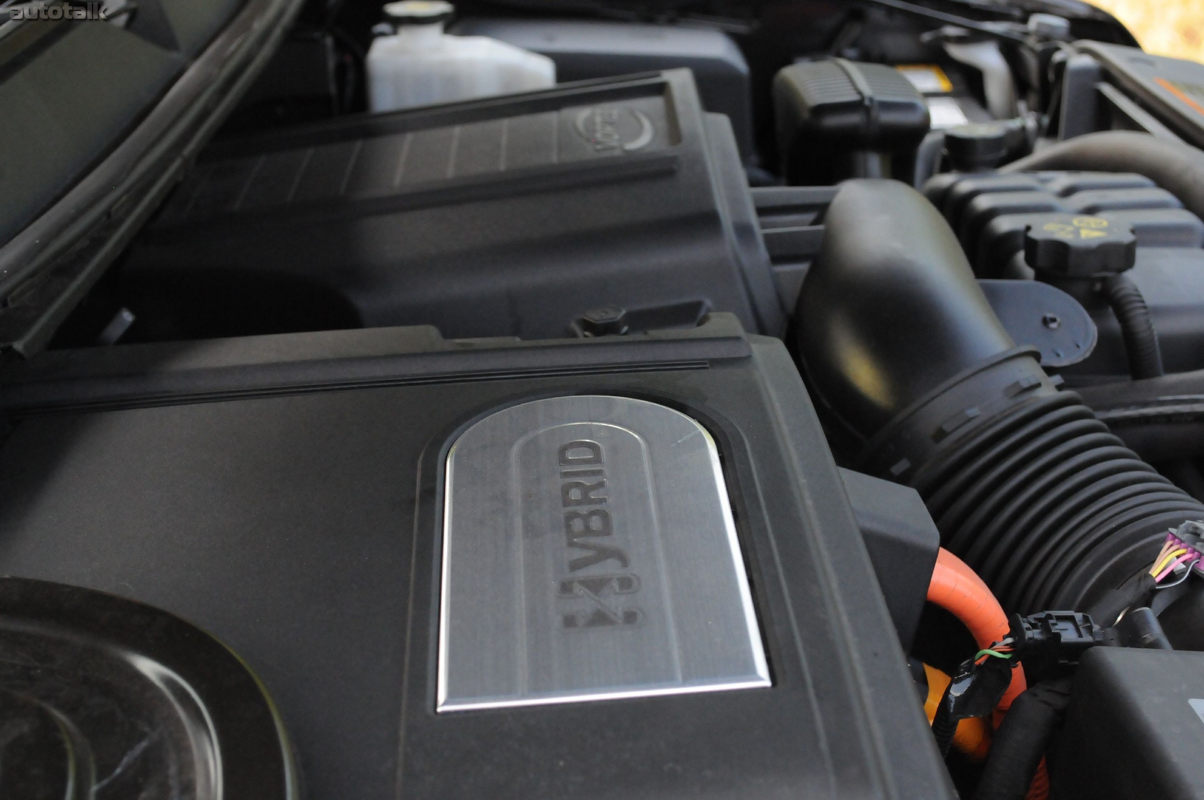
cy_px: 400
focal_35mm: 57
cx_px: 602
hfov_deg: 35.1
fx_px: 1904
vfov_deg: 23.7
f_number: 6.3
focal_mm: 38
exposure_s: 1/500
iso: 2000
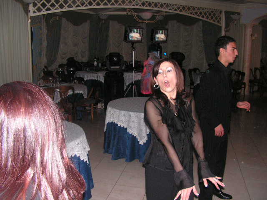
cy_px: 100
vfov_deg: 39.7
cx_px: 134
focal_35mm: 36
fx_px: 278
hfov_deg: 51.4
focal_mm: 6
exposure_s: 1/40
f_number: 3.2
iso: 200
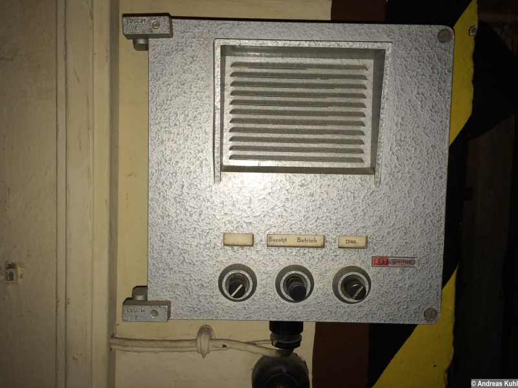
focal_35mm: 29
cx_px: 259
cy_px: 194
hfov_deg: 61.7
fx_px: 434
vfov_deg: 48.2
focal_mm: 4.15
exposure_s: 1/55
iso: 32
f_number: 2.2
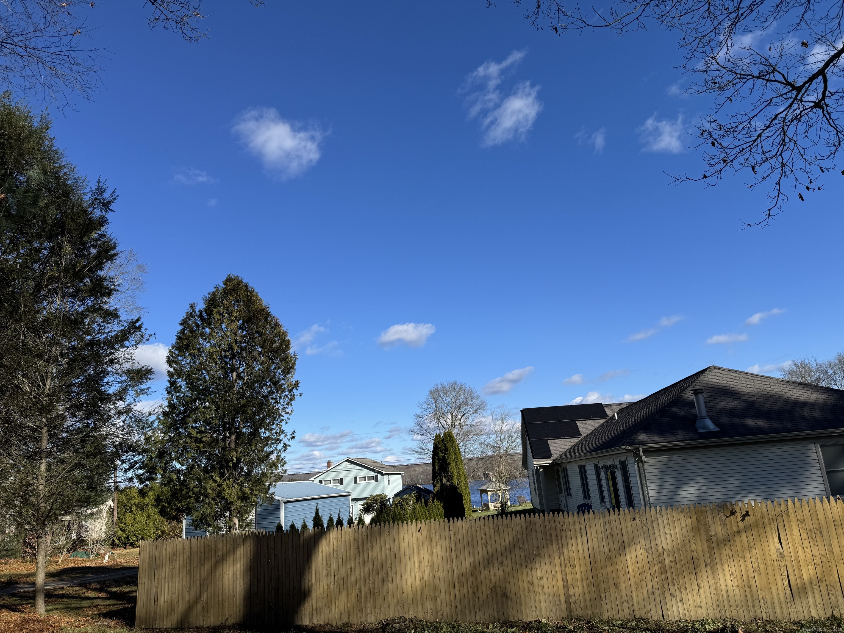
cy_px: 316
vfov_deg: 56.8
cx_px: 422
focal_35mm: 24
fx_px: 585
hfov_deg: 71.6
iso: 80
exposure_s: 1/4950
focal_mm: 6.76
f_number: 1.78
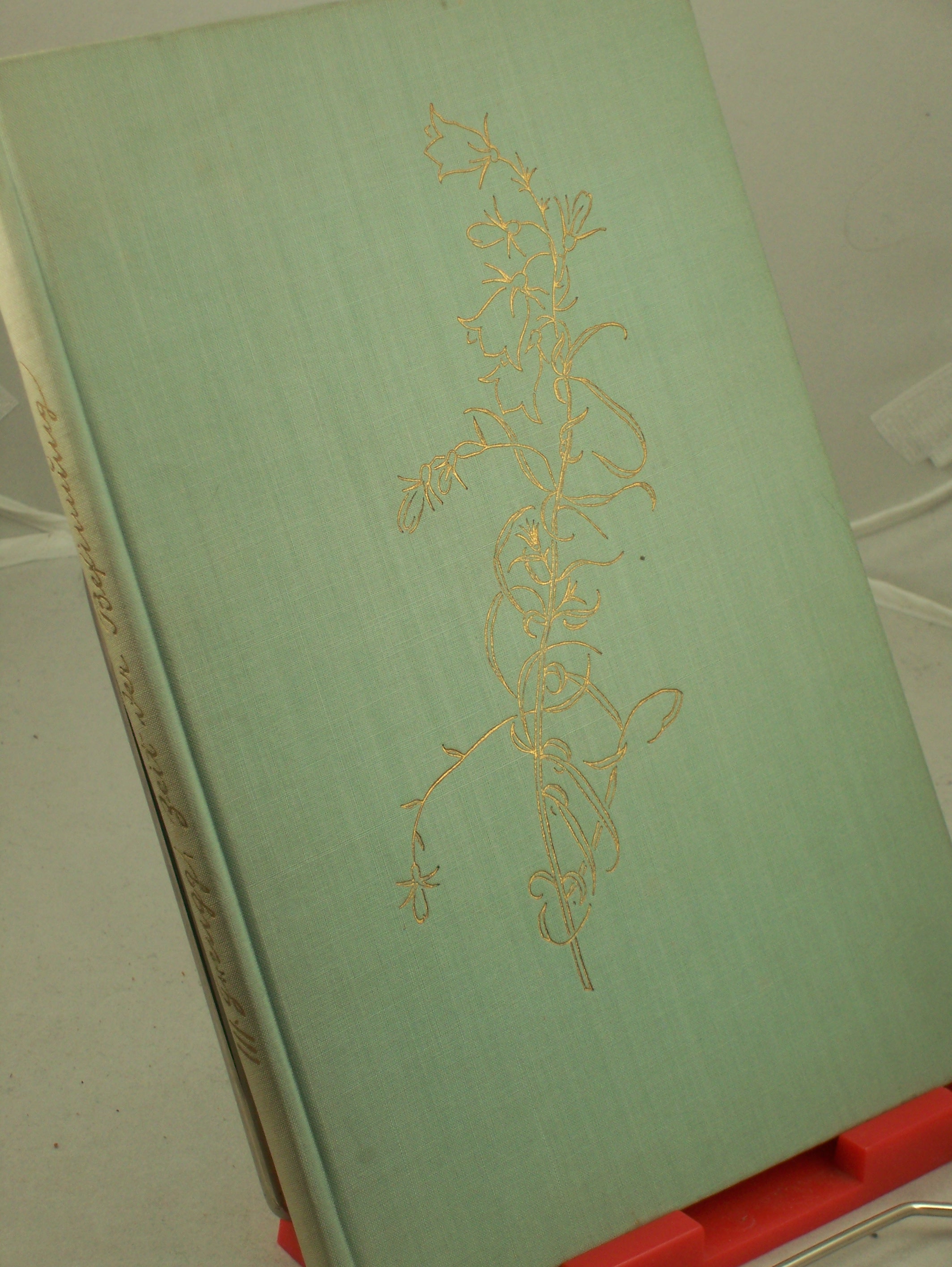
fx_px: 3736
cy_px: 634
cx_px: 476
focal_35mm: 102
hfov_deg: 14.5
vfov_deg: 19.2
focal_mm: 16.8
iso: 100
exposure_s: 1/100
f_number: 4.6
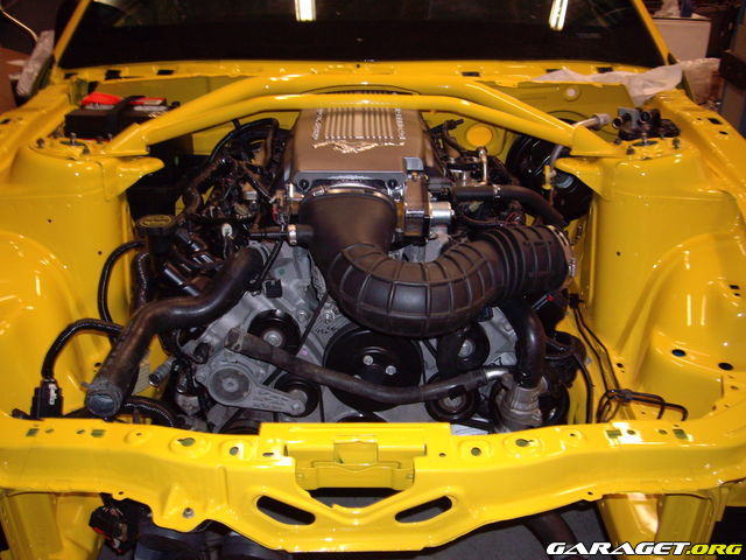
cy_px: 280
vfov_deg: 37.7
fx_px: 819
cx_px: 373
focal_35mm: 38
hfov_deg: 49.0
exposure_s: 1/40
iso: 200
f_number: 2.7
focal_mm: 6.2
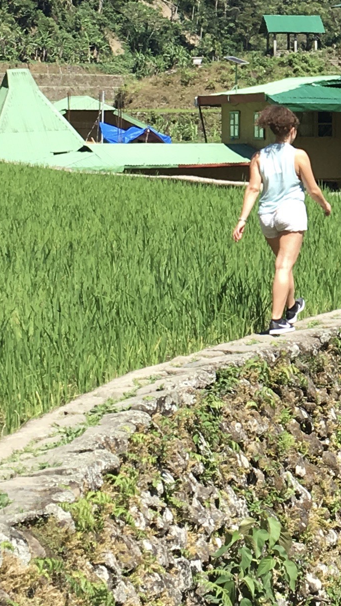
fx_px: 1688
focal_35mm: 105
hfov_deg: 11.2
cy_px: 80
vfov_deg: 20.0
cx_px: 463
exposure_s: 1/905
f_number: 2.2
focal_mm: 4.15
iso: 25
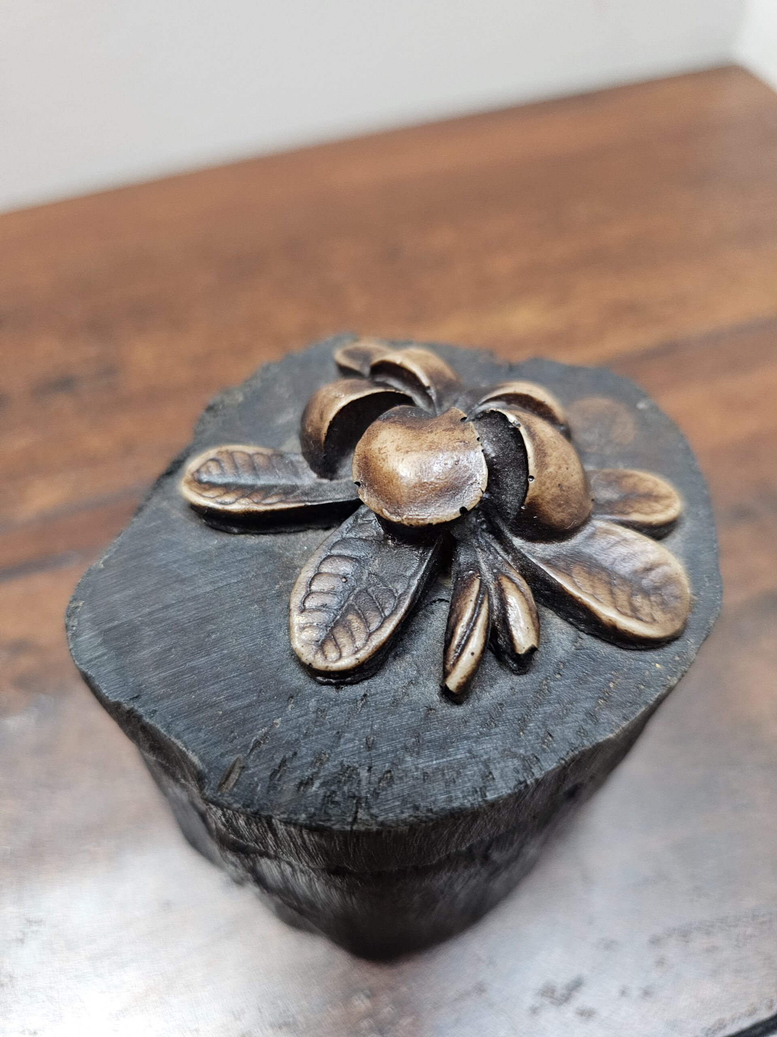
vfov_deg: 73.9
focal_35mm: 23
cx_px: 388
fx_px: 688
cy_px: 518
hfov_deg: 58.9
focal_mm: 6.3
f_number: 1.7
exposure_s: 1/40
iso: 640
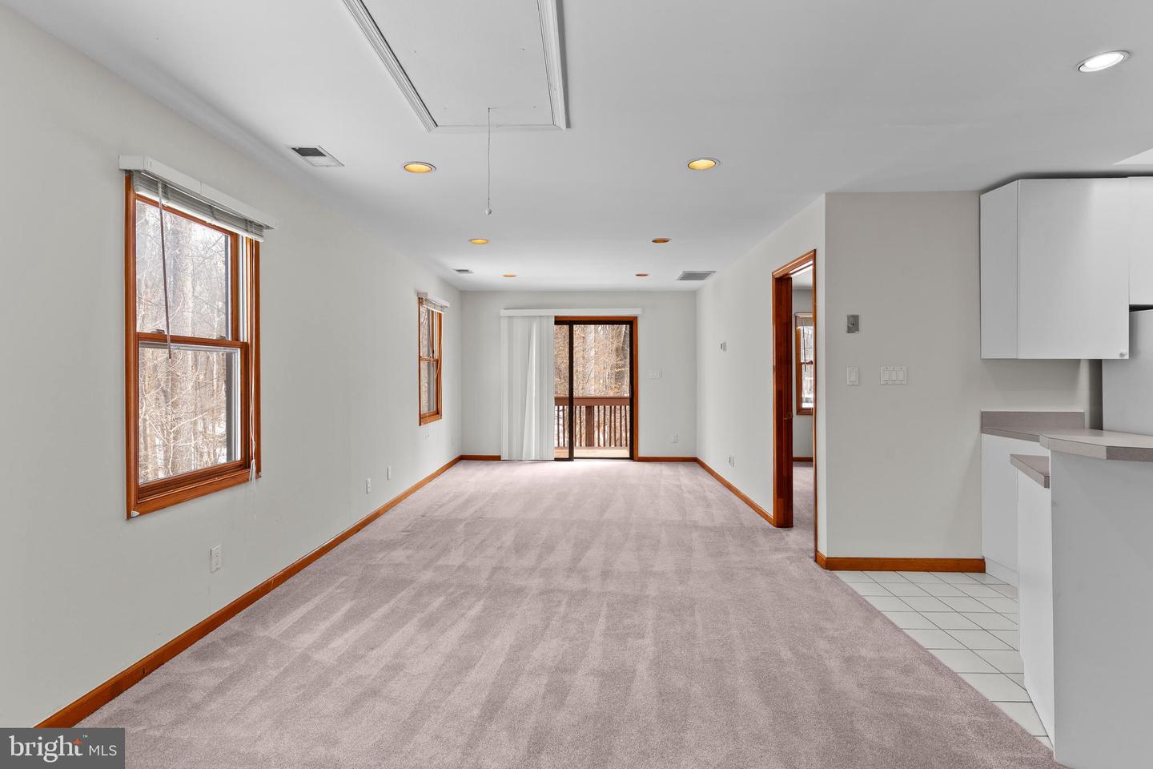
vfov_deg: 70.4
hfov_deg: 93.3
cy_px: 384
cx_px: 576
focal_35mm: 17
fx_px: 544
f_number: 9
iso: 800
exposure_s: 1/6
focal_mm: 17
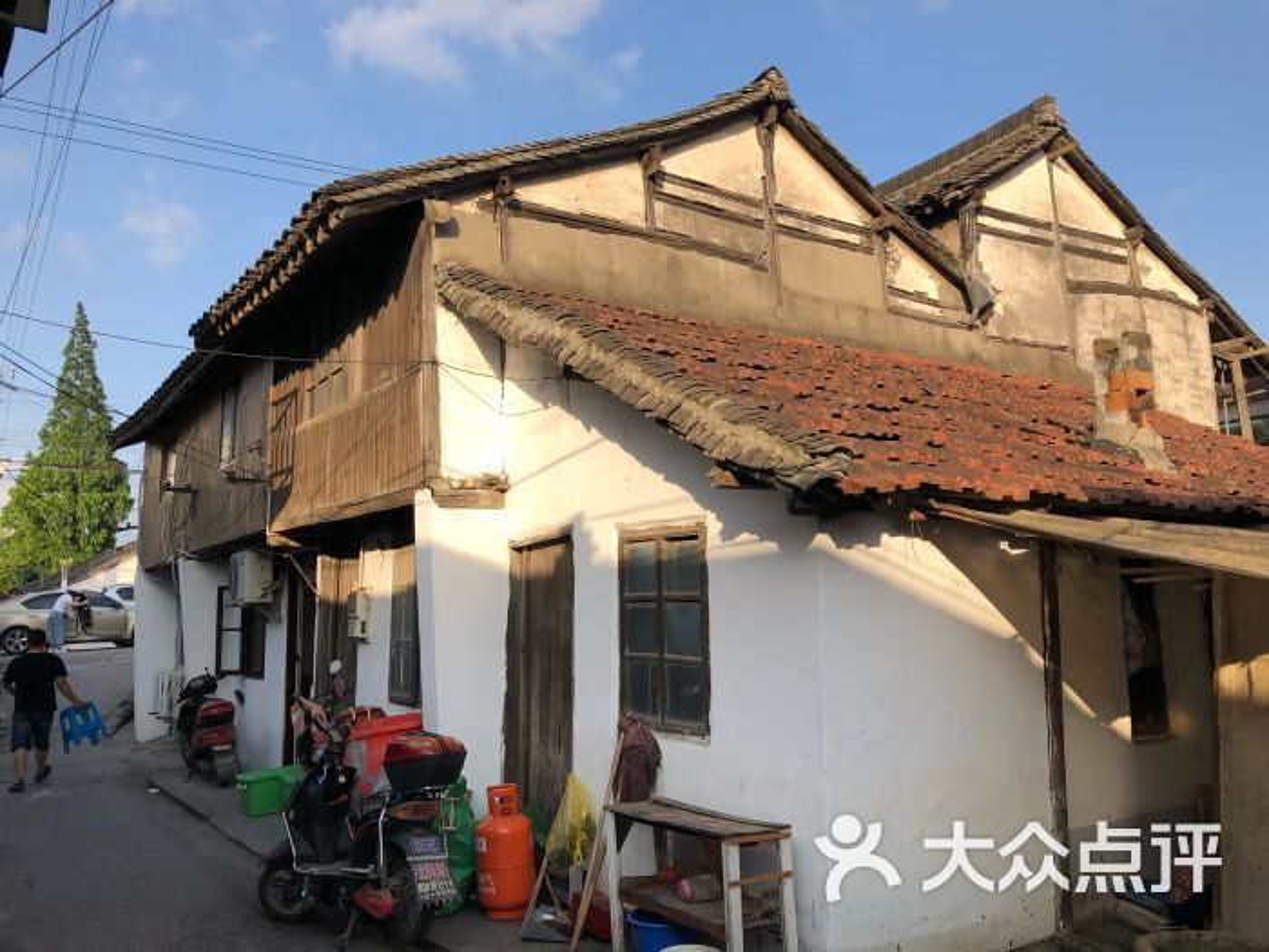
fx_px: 1026
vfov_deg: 49.7
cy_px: 476
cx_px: 634
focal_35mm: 28
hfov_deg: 63.4
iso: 20
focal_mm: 3.99
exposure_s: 1/906
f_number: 1.8
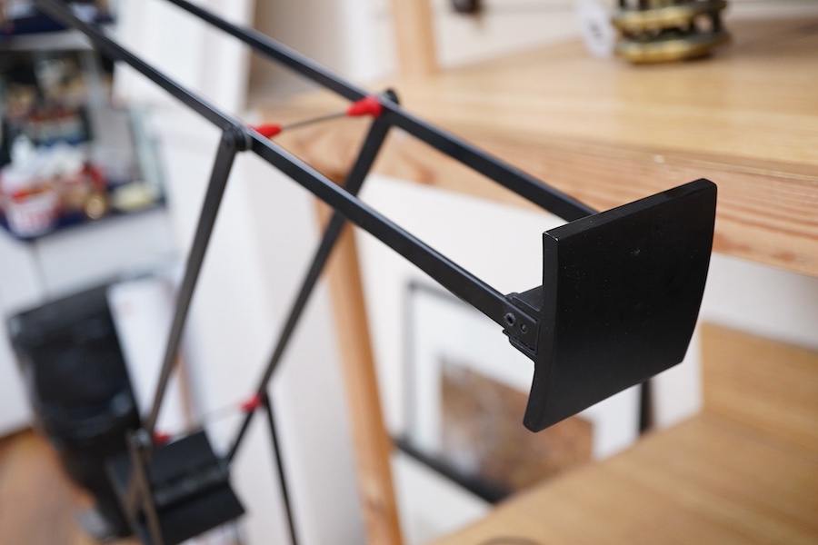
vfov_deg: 29.9
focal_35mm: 45
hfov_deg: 43.6
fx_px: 1022
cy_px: 272
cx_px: 409
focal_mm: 30
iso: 1250
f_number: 3.5
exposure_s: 1/125
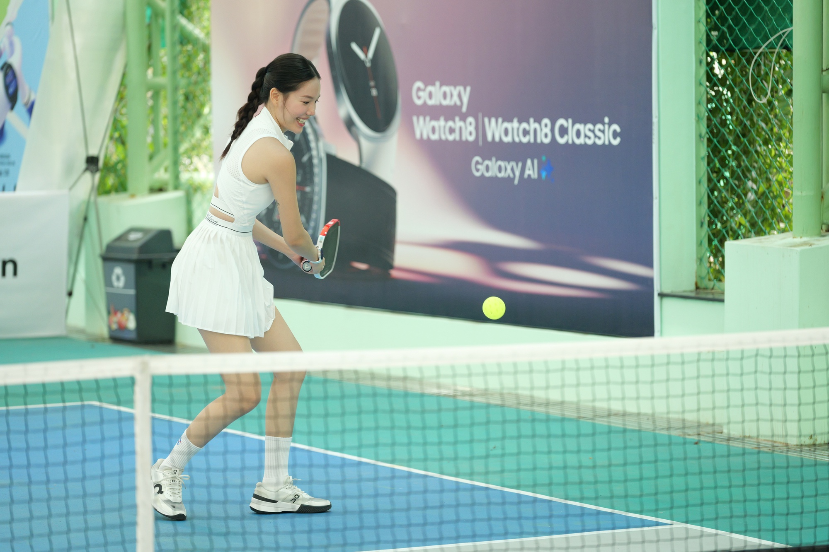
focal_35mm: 142
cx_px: 414
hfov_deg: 14.5
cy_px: 276
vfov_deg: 9.7
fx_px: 3269
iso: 2000
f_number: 2.8
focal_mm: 142
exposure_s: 1/640
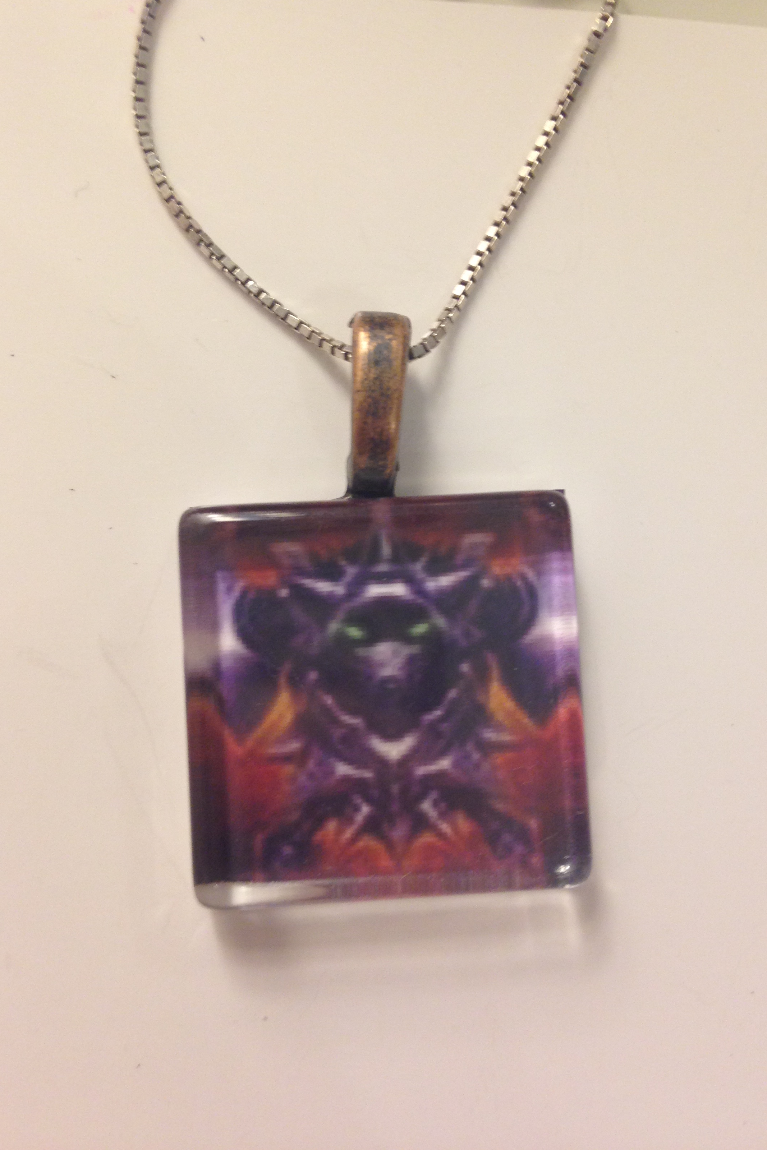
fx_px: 1118
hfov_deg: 37.8
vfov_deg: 54.4
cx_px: 408
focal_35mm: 35
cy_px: 565
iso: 100
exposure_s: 1/20
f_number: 2.4
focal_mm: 4.12
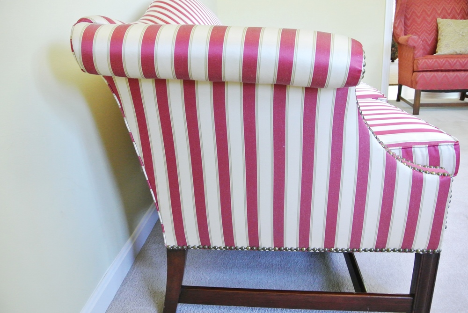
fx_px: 351
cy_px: 156
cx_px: 234
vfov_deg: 48.0
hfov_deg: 67.3
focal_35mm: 27
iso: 800
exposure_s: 1/30
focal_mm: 10
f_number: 3.5
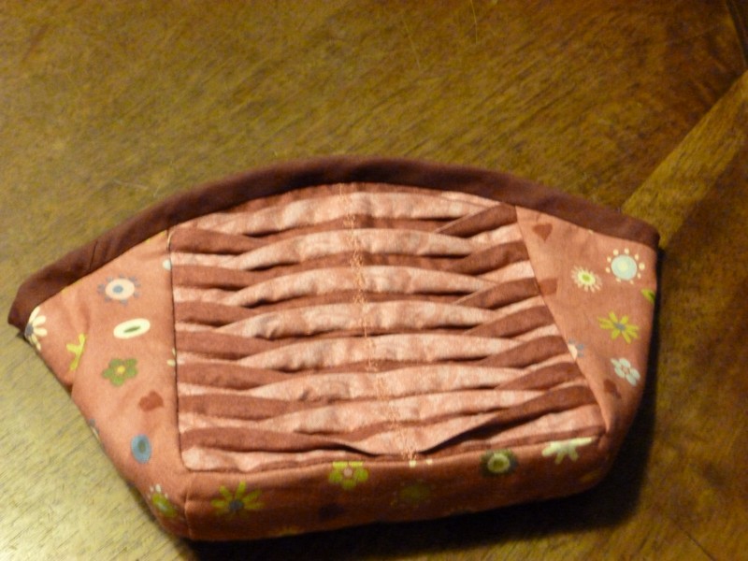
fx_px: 1210
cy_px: 280
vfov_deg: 26.1
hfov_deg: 34.3
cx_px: 374
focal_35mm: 56
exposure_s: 1/15
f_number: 4.4
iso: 800
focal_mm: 10
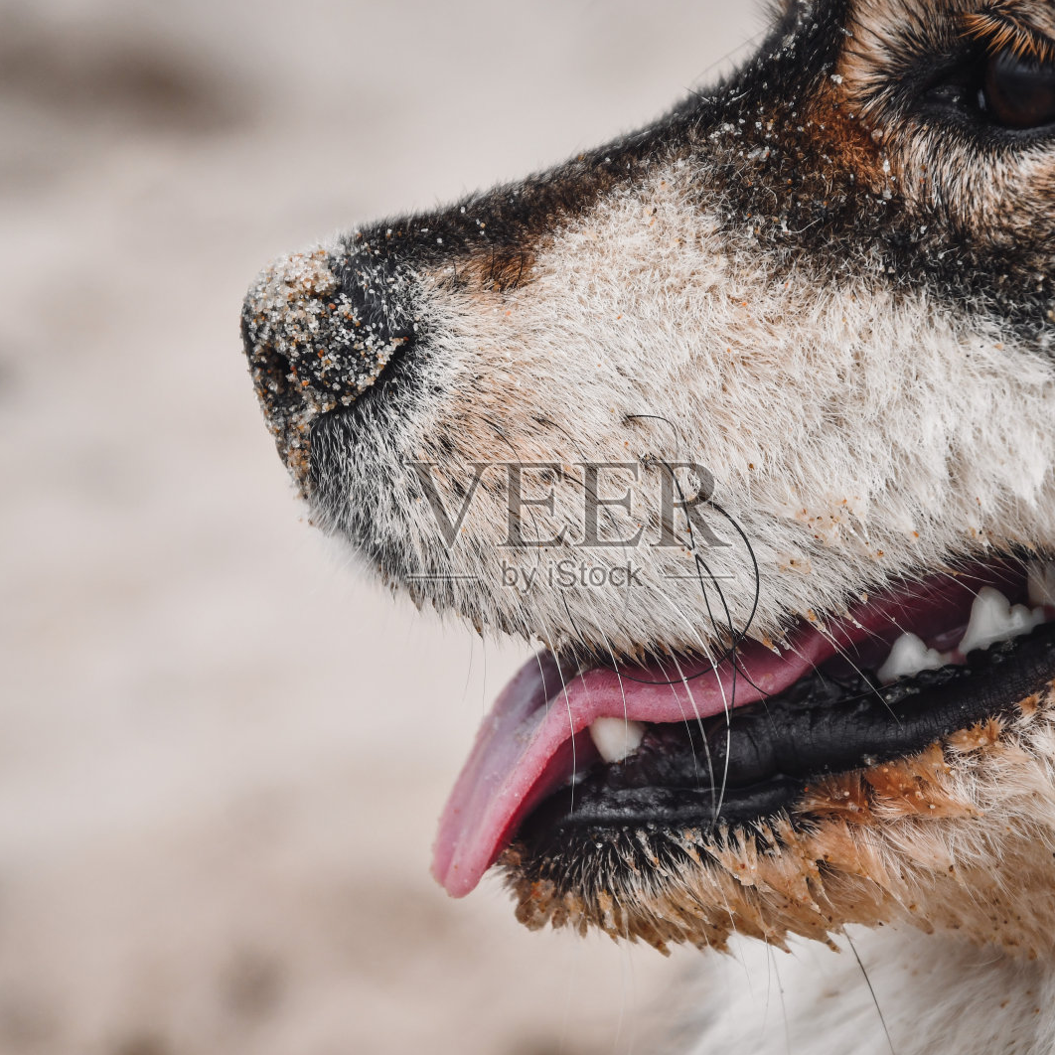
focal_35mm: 201
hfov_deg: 8.7
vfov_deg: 8.7
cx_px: 570
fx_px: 6931
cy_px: 529
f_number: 7.1
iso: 400
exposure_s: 1/2000
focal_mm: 105
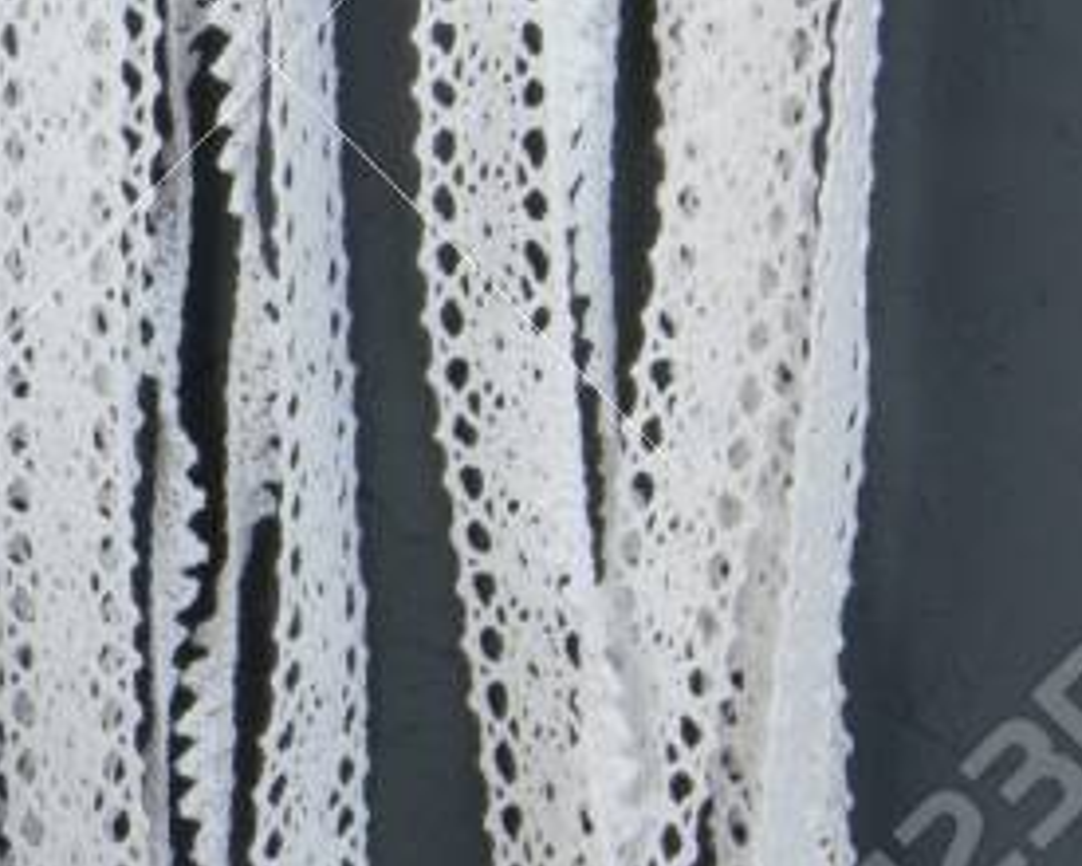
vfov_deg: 3.8
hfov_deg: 4.6
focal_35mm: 412
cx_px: -1180
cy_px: 653
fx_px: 13193
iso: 200
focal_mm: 62
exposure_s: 1/350
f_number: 13
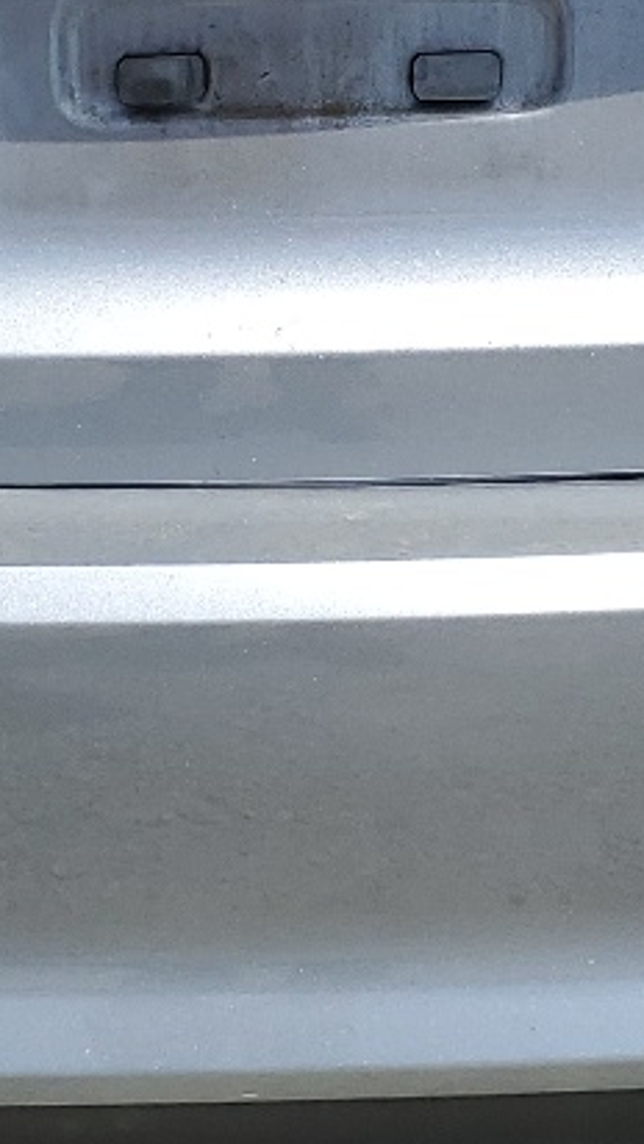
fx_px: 3337
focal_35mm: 110
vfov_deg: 19.1
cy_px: 119
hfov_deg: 11.0
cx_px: 194
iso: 50
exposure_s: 1/3333
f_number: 1.5
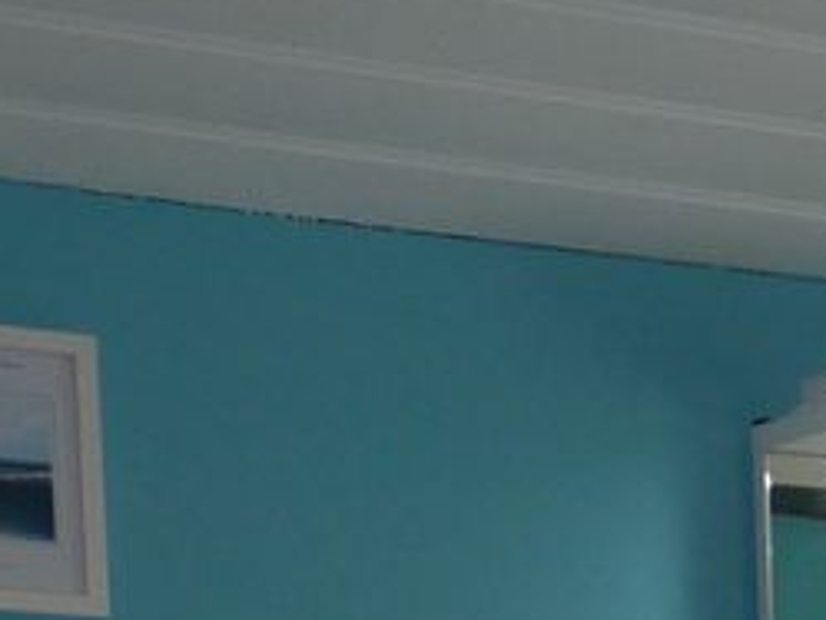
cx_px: 1884
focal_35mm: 156
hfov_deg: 11.0
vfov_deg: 8.5
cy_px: 1608
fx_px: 3724
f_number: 2.8
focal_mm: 4.8
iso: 100
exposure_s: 1/50
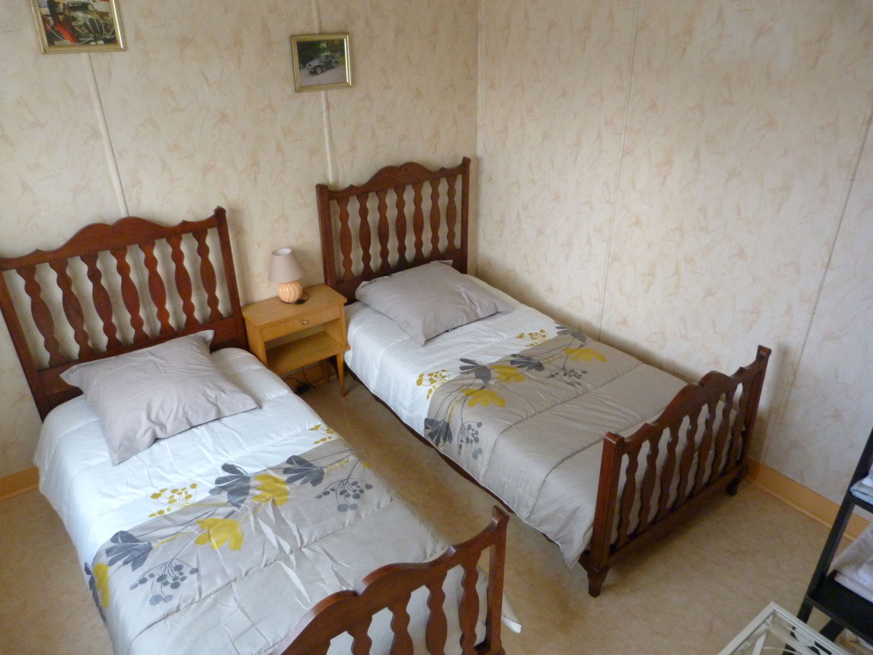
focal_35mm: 25
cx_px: 436
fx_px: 630
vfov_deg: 54.9
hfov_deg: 69.4
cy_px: 328
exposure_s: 1/20
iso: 400
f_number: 2.8
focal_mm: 4.5
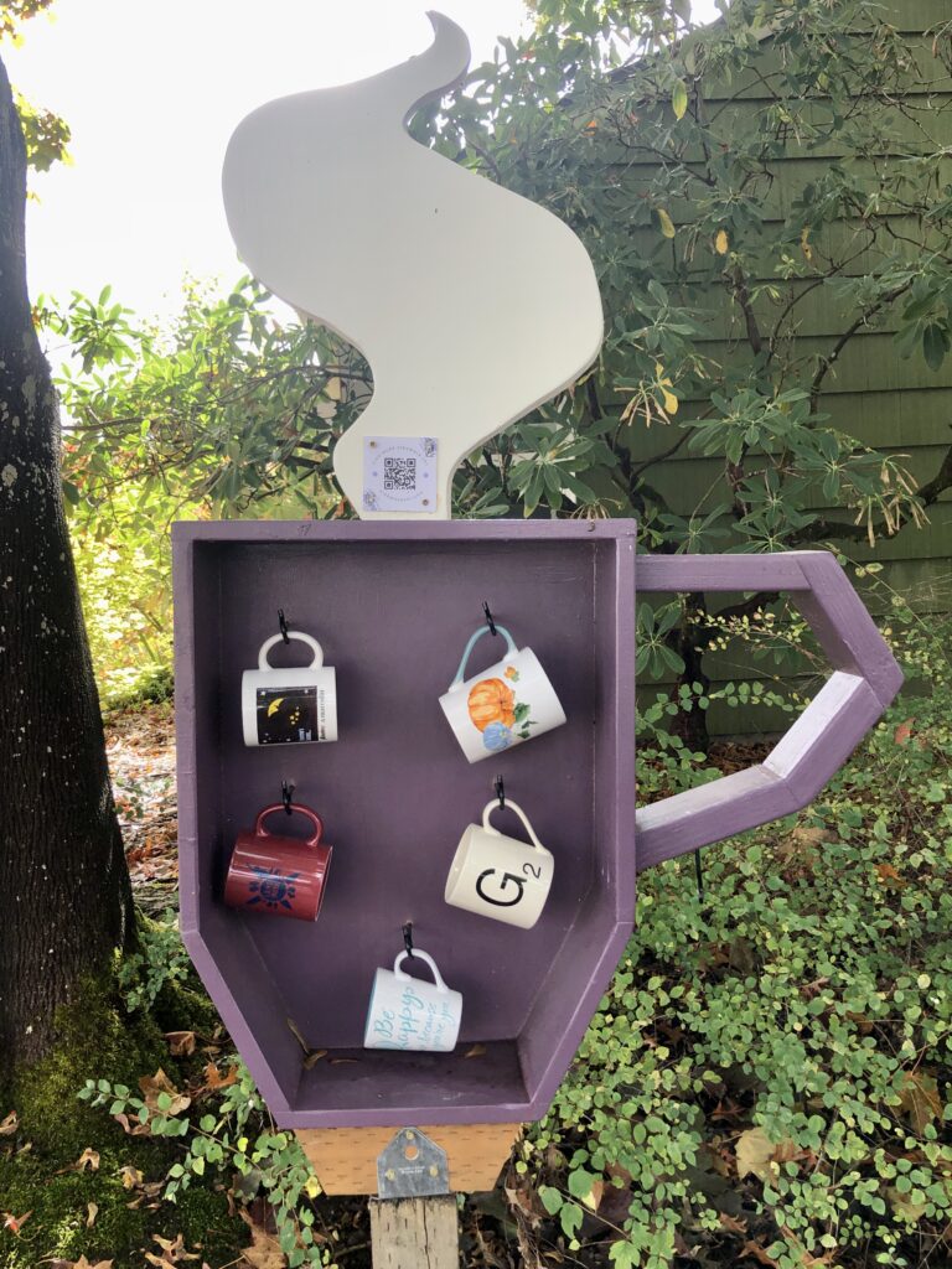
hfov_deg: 49.7
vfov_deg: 63.4
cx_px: 476
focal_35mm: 28
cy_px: 634
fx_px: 1027
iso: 20
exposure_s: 1/246
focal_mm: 3.99
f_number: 1.8
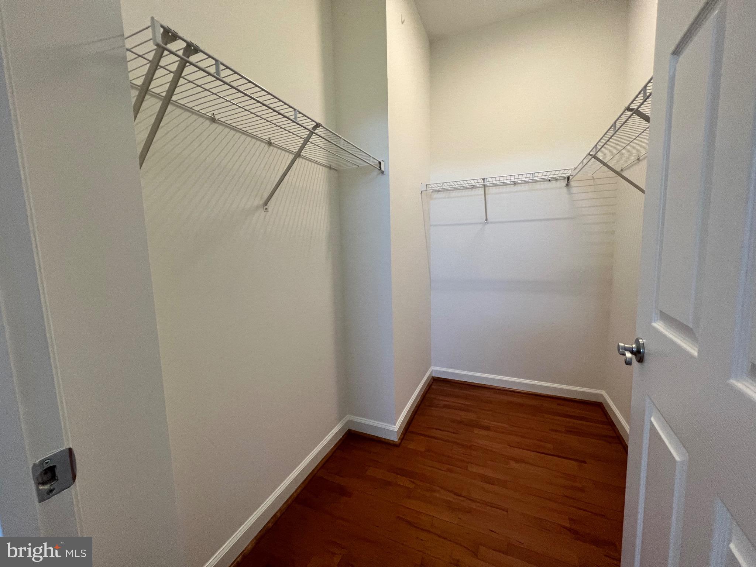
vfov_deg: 89.9
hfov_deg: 106.2
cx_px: 378
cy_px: 284
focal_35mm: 13
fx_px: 284
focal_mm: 1.57
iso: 160
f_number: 1.8
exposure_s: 1/120
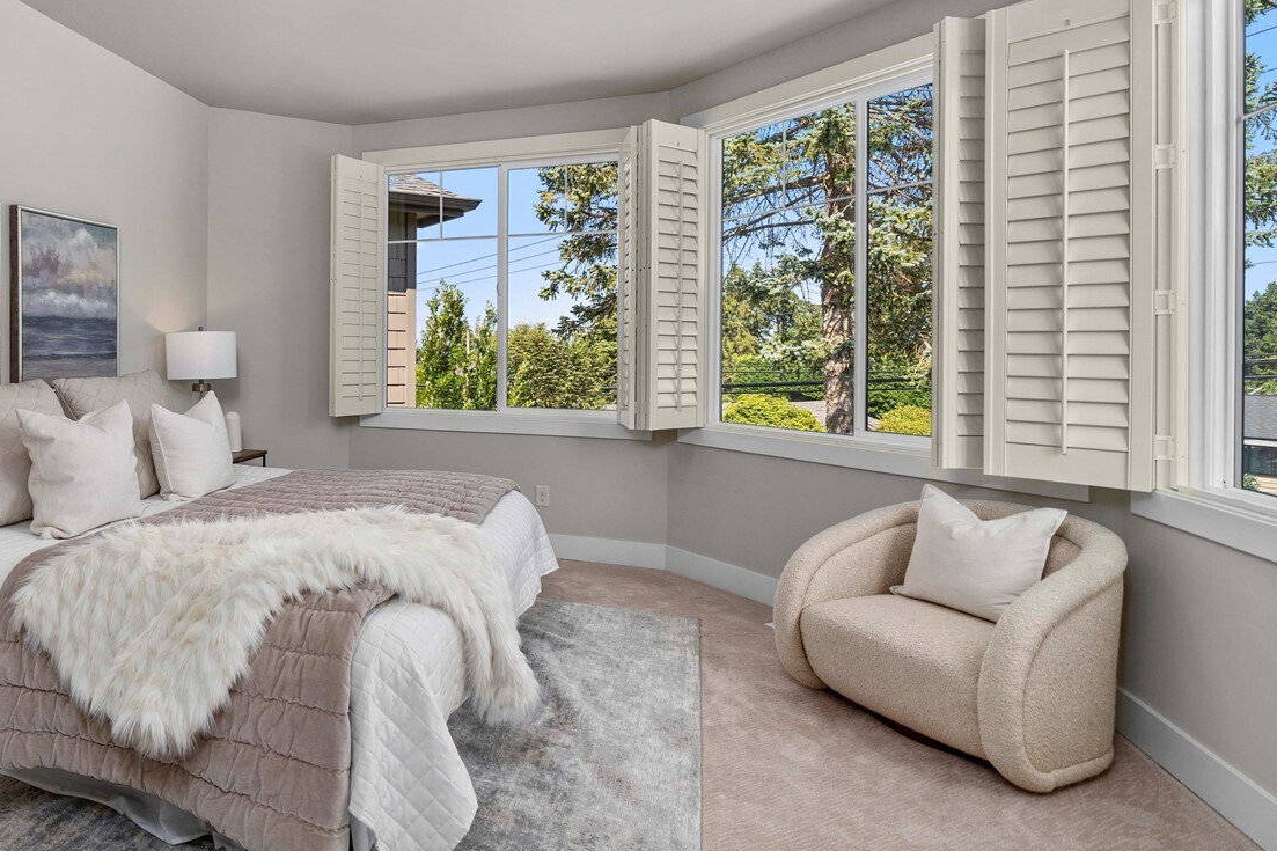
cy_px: 350
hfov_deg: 79.7
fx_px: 709
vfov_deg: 61.5
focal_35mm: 20
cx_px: 375
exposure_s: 1/30
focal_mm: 13
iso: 500
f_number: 6.7
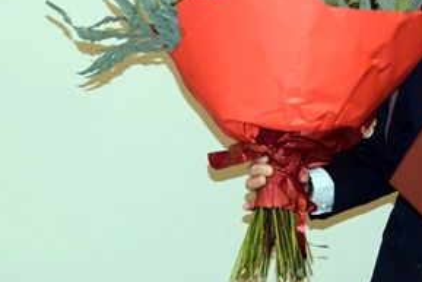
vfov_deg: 8.4
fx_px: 1918
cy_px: 80
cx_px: 70
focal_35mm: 164
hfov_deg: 12.5
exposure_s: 1/60
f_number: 4.5
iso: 1600
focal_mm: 35
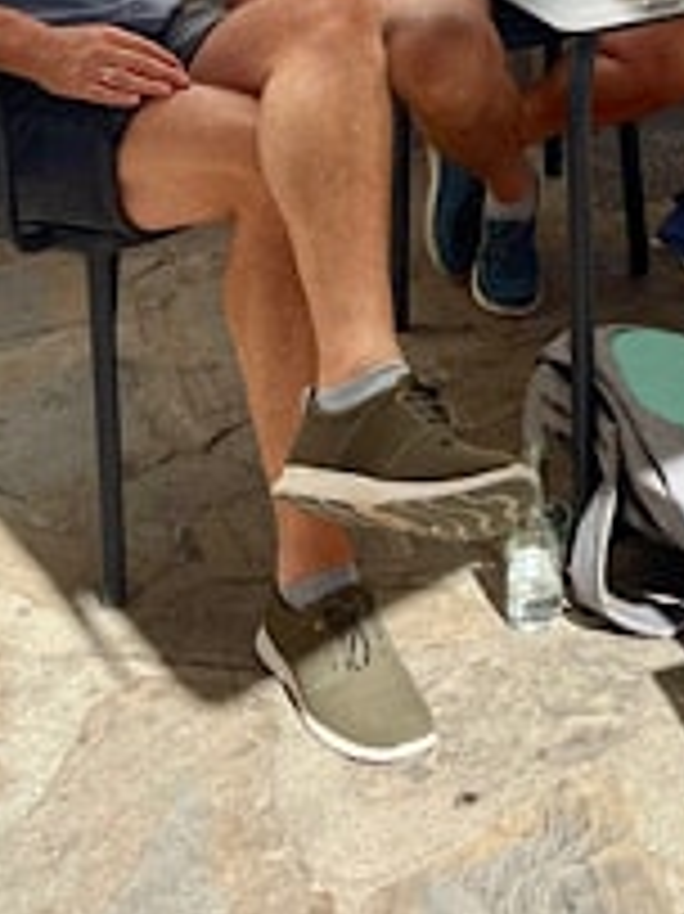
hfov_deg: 19.3
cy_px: -140
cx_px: 684
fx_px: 1952
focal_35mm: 74
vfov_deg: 24.3
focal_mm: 5.1
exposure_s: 1/4202
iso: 32
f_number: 1.6
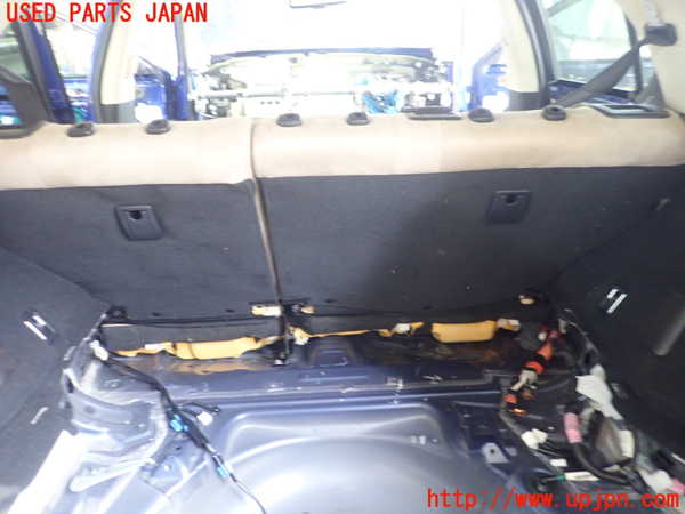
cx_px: 342
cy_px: 257
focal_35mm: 25
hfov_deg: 69.4
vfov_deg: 54.9
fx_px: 495
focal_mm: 4.5
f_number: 2
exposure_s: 1/30
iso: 640
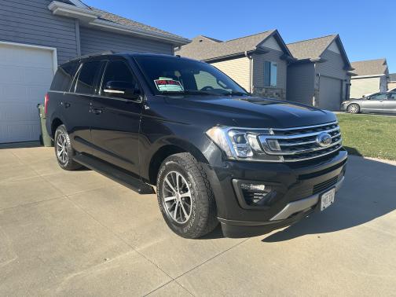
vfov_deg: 56.8
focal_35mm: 24
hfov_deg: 71.6
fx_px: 275
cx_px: 198
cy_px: 148
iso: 80
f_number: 1.78
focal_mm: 6.86
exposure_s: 1/2252
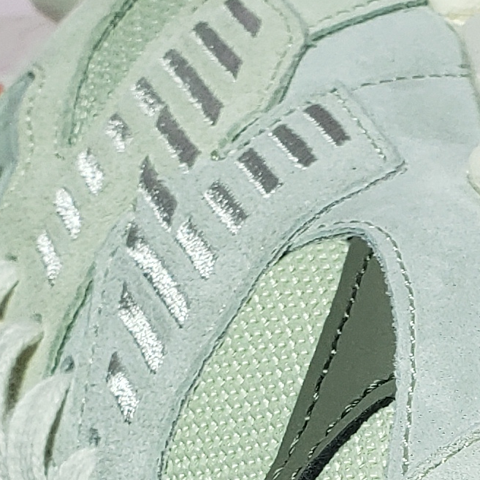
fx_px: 2212
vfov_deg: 12.2
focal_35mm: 141
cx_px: 574
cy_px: 525
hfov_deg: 12.1
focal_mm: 4.3
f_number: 2.4
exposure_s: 1/251
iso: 50
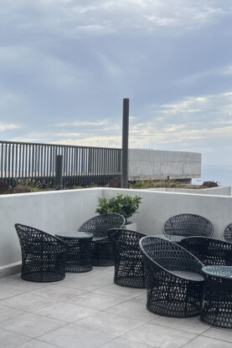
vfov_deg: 38.2
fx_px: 503
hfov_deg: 25.8
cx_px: 74
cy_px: 169
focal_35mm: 52
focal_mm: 5.7
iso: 50
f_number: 1.5
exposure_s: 1/2762
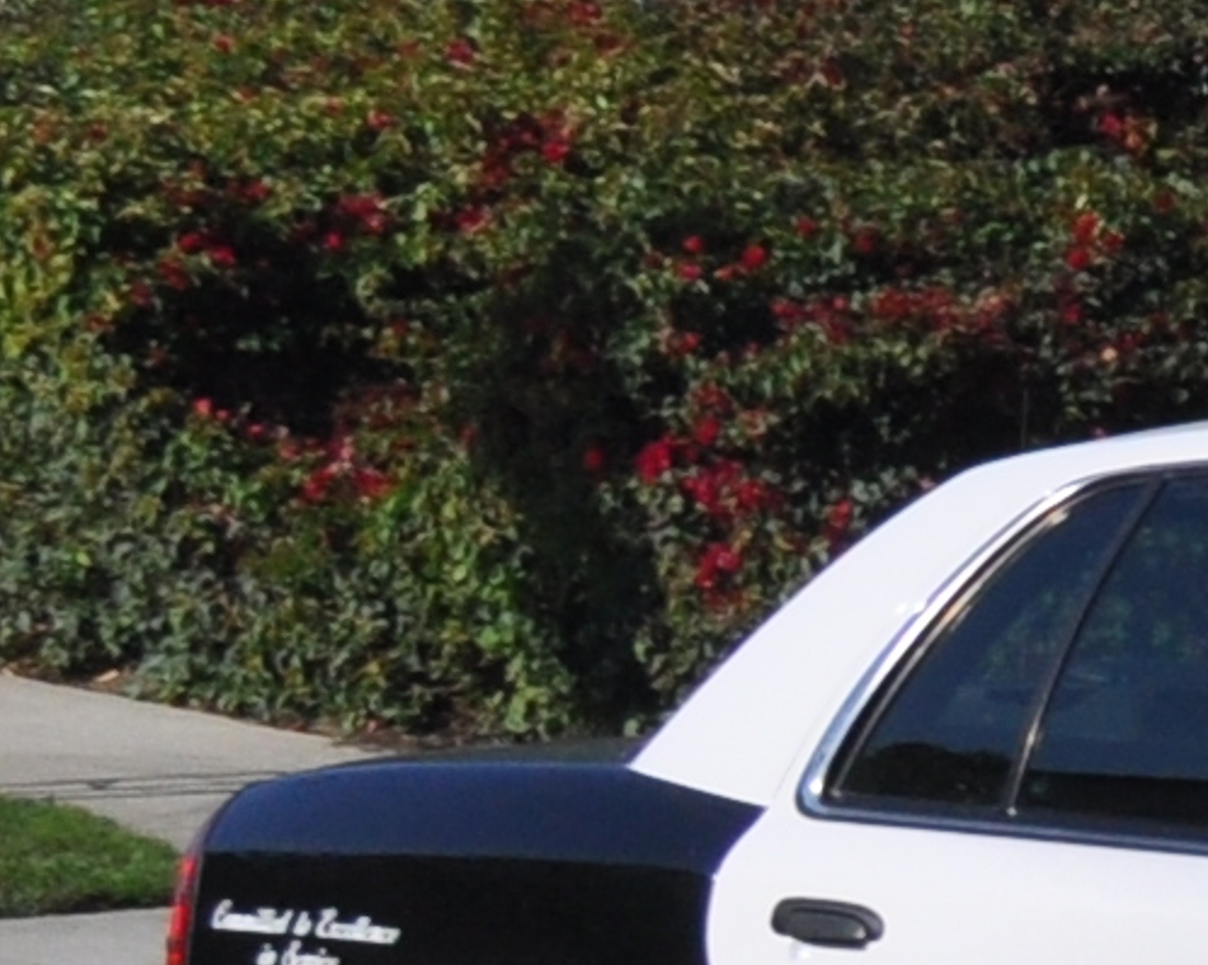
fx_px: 12115
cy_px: 909
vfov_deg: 4.6
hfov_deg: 5.1
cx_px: 4815
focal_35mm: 339
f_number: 8
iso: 320
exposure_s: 1/2000
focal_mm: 28
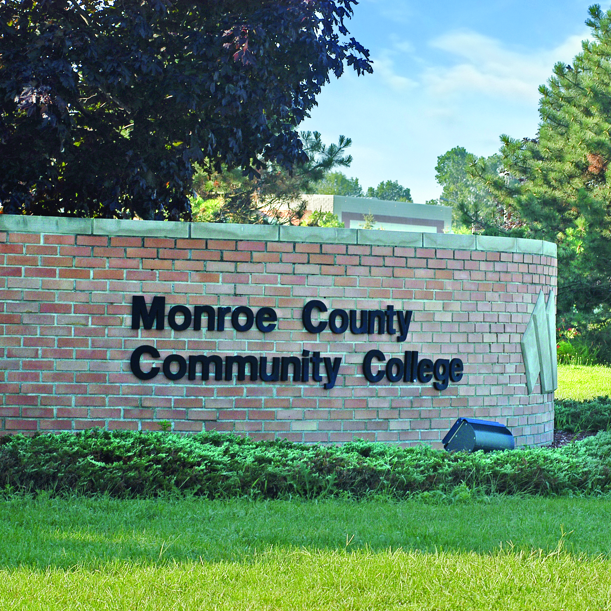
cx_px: 426
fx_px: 3075
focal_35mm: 154
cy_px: 306
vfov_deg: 11.3
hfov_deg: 11.3
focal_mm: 80
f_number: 6.3
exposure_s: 1/180
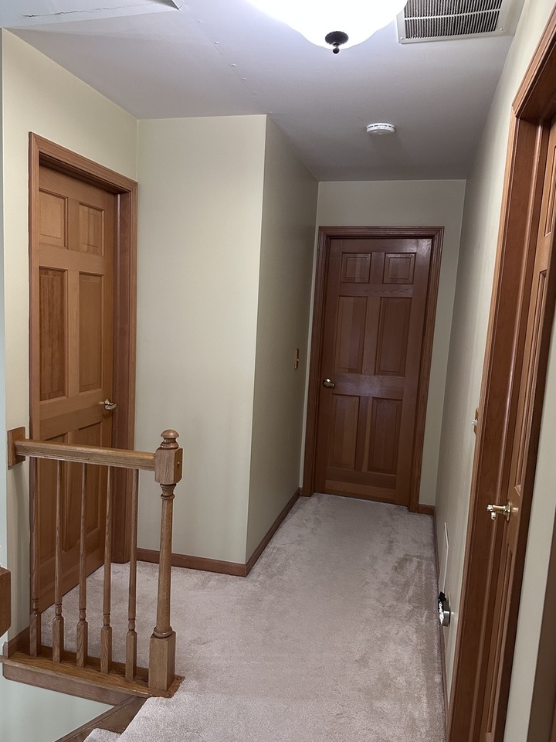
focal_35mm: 27
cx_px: 253
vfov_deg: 65.3
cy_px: 388
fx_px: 578
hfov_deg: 51.3
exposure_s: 1/60
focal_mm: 6.86
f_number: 1.78
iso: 500
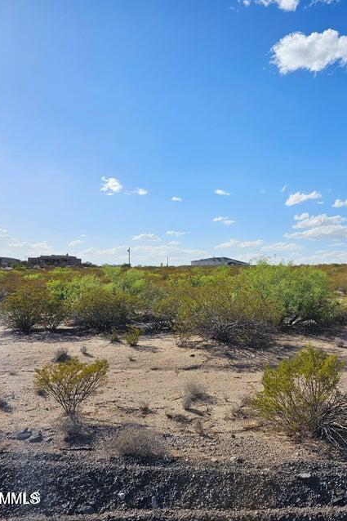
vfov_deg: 58.7
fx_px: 463
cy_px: 260
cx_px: 278
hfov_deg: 39.5
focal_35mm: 32
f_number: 1.7
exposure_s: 1/1380
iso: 10
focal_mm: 6.3
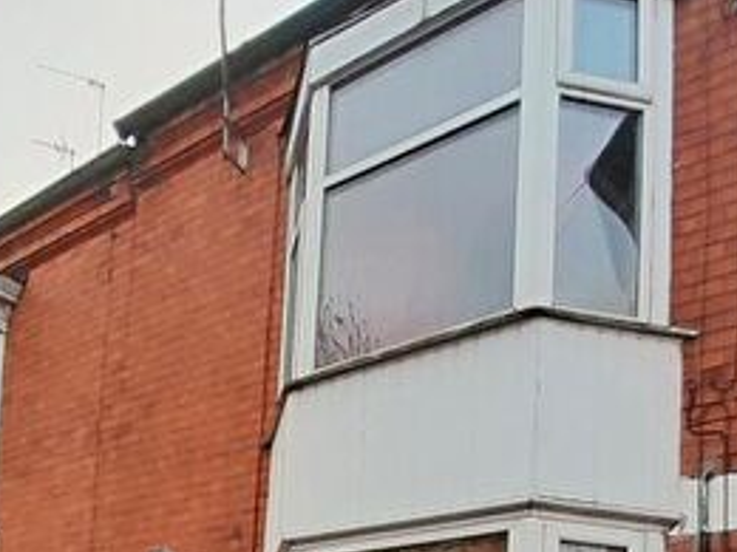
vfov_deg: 31.3
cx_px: 315
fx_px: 745
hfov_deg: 52.4
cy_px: 720
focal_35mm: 35
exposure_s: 1/100
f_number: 2.2
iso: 80
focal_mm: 1.13
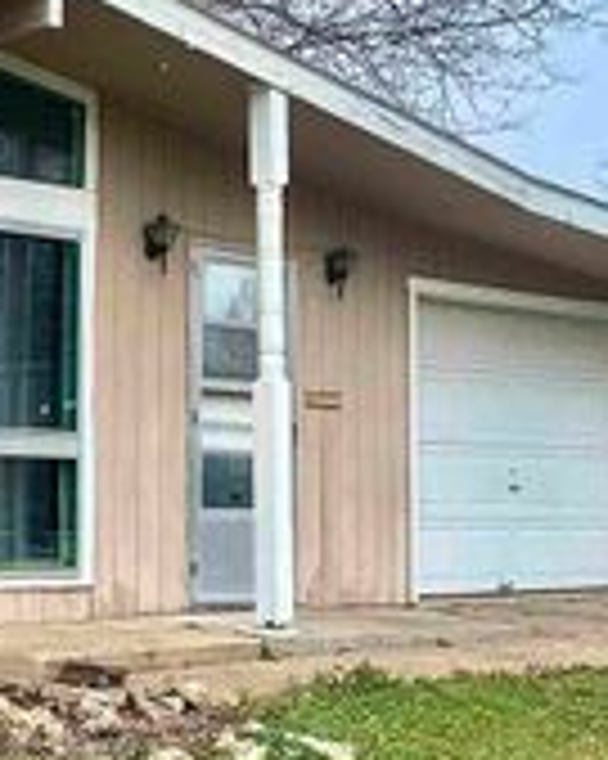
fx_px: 1689
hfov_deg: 18.4
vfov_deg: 25.3
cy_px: 295
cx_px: -275
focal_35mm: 75
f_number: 1.6
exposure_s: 1/1182
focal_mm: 4.2
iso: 32
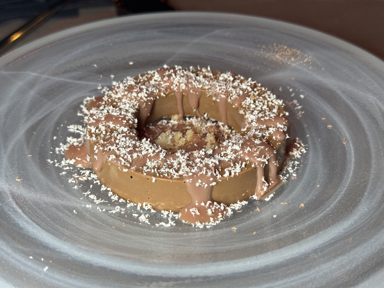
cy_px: 144
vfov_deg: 30.3
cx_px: 192
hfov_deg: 39.7
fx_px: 532
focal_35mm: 48
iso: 80
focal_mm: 6.76
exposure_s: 1/100
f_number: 1.78
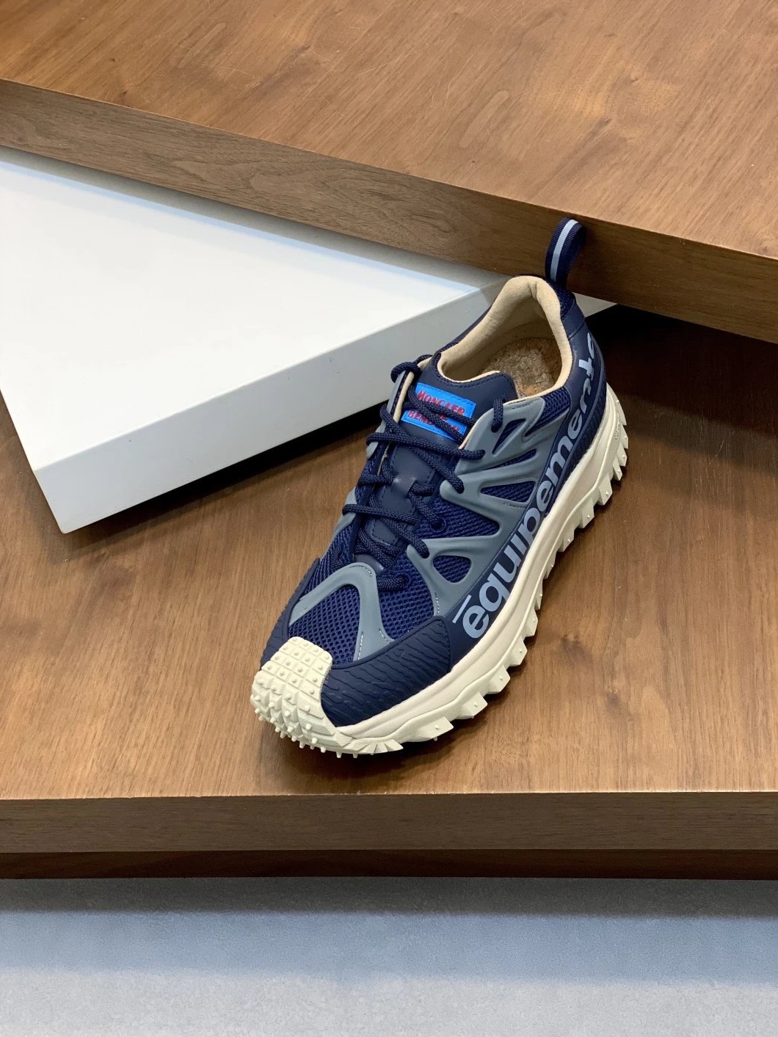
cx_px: 393
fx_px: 1588
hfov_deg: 27.5
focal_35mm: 53
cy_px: 513
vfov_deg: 36.2
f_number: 2
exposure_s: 1/100
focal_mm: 6
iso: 80
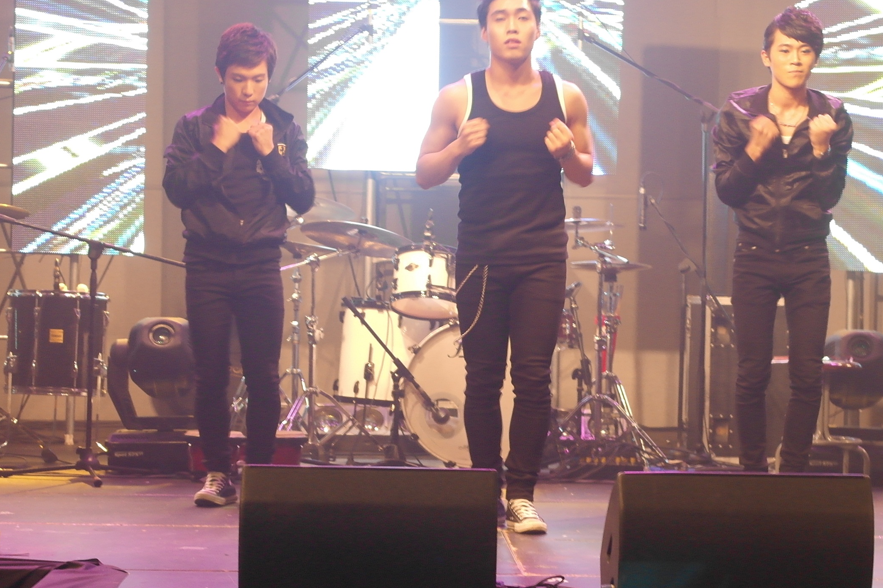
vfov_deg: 14.7
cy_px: 353
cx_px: 487
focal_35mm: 93
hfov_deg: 21.9
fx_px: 2279
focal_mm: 35
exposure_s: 1/15
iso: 640
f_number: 4.5
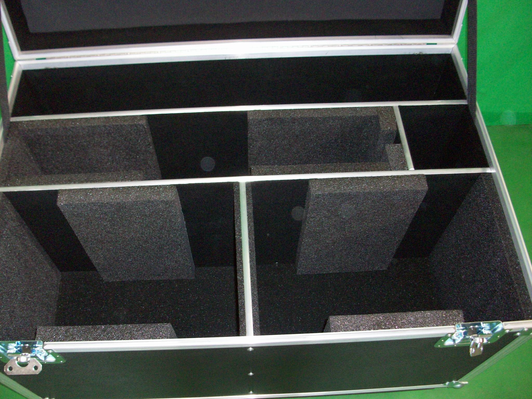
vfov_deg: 41.8
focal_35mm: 34
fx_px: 523
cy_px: 200
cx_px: 266
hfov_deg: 54.0
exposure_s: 1/30
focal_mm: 5.7
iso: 160
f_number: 2.8
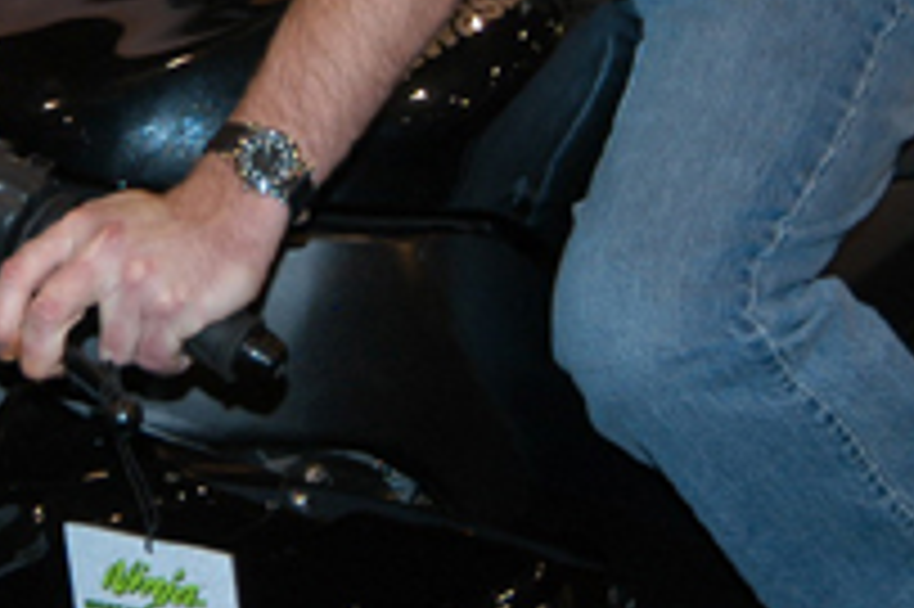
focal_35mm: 170
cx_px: 308
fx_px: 4313
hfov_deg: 12.1
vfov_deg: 8.0
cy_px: -23
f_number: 5
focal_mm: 34
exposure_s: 1/60
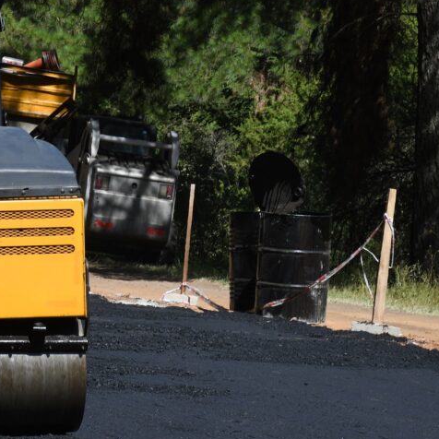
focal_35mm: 228
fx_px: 3271
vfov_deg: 7.7
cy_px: 220
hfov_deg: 7.6
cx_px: -1
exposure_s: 1/100
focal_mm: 75
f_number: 13
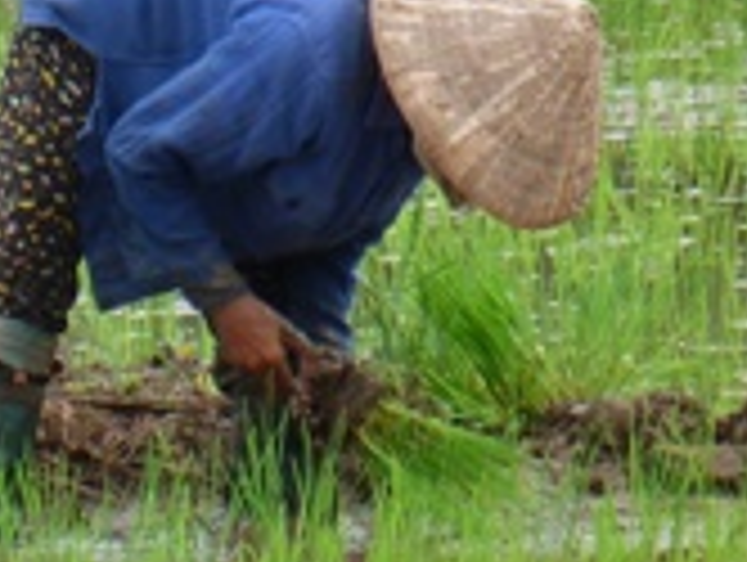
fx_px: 40758
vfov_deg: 0.8
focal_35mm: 1886
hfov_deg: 1.0
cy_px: 108
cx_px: -146
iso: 80
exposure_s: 1/200
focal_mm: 107.5
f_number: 5.2
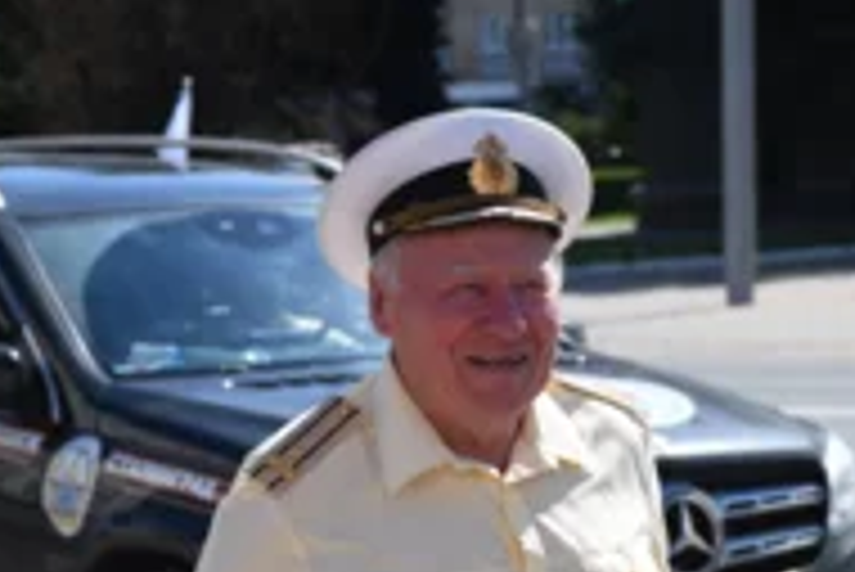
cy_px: 579
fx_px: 4492
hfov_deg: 10.9
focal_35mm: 189
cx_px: 544
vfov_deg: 7.2
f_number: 5.6
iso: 400
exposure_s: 1/2000
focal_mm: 60
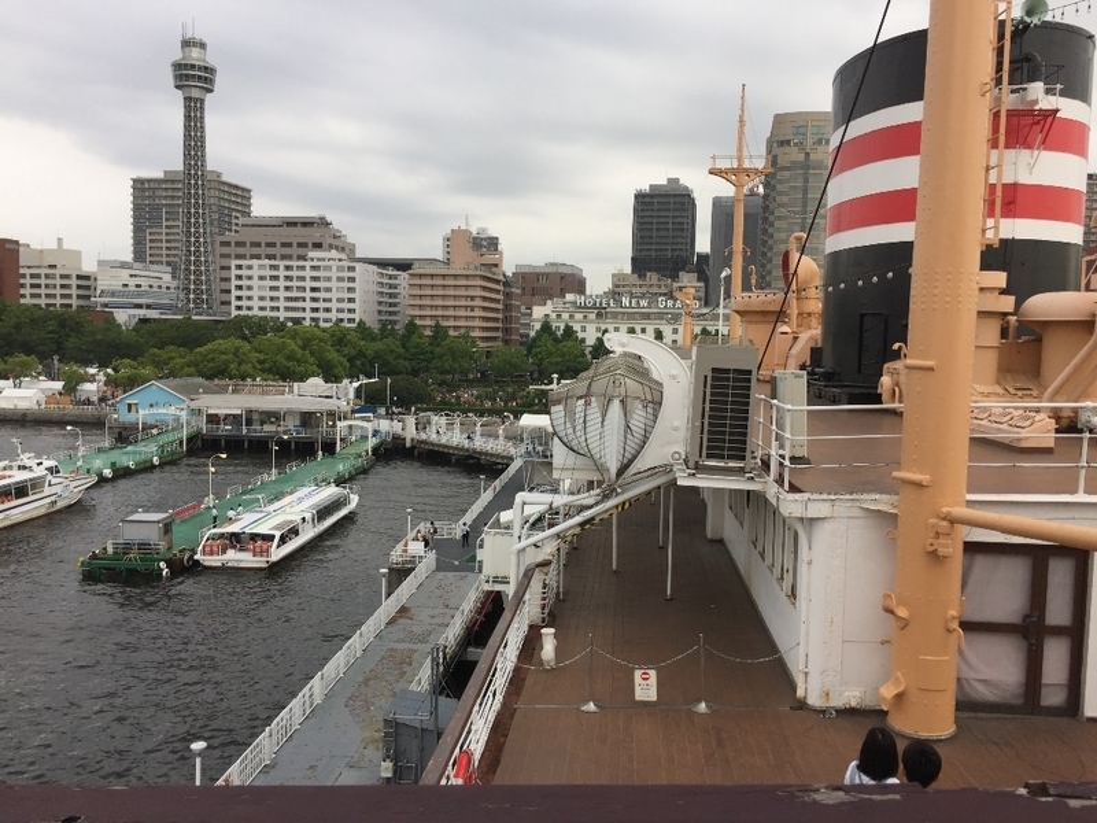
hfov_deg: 61.7
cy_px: 412
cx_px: 548
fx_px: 919
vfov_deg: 48.2
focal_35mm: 29
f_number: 2.2
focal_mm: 4.15
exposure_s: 1/430
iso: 32
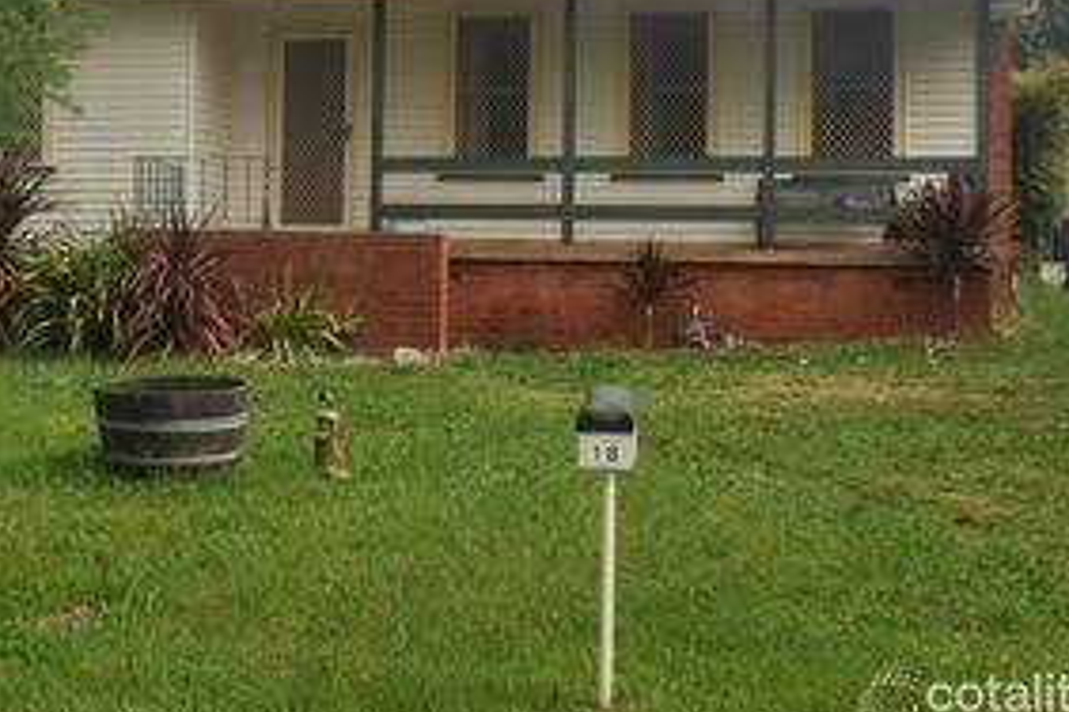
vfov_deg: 24.4
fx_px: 1633
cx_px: 273
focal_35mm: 55
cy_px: 180
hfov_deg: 35.5
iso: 100
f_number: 7.1
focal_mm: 22
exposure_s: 1/200
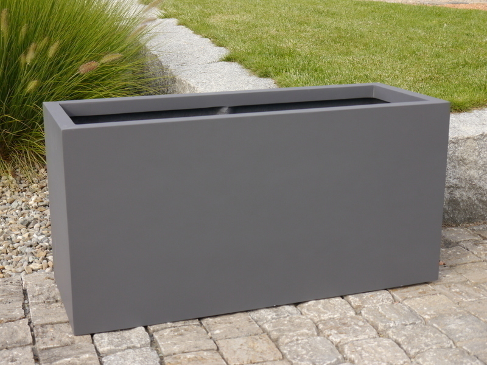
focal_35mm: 58
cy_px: 182
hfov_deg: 33.2
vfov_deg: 25.2
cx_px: 244
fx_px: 816
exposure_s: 1/200
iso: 160
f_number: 7.1
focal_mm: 29
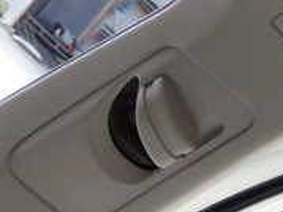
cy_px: 293
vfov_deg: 8.7
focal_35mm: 168
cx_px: -57
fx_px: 1373
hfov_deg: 11.5
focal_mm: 9.01
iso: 100
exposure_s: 1/125
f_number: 3.2
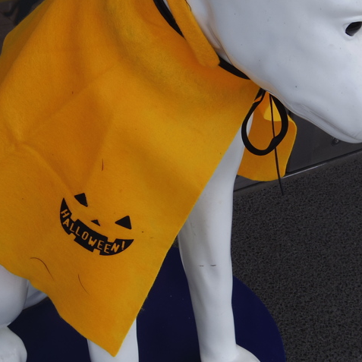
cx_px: 160
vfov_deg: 23.2
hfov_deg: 23.3
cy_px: 99
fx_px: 876
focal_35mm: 74
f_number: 5.6
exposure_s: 1/250
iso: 100
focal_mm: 8.5
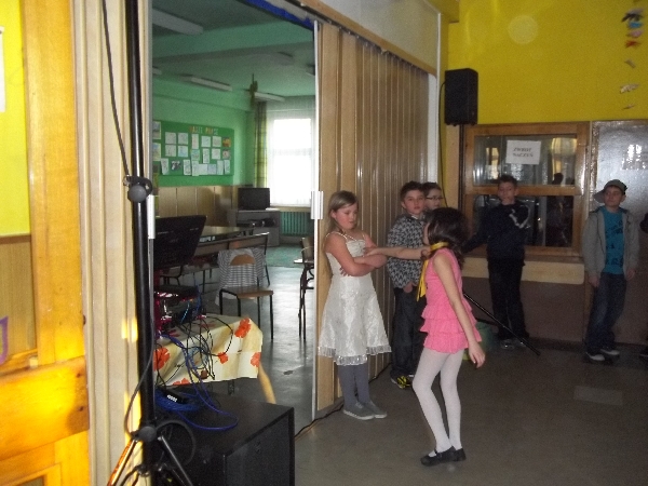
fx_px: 599
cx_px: 324
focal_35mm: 32
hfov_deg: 56.8
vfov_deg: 44.2
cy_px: 243
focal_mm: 5.7
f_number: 2.9
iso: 250
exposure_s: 1/30
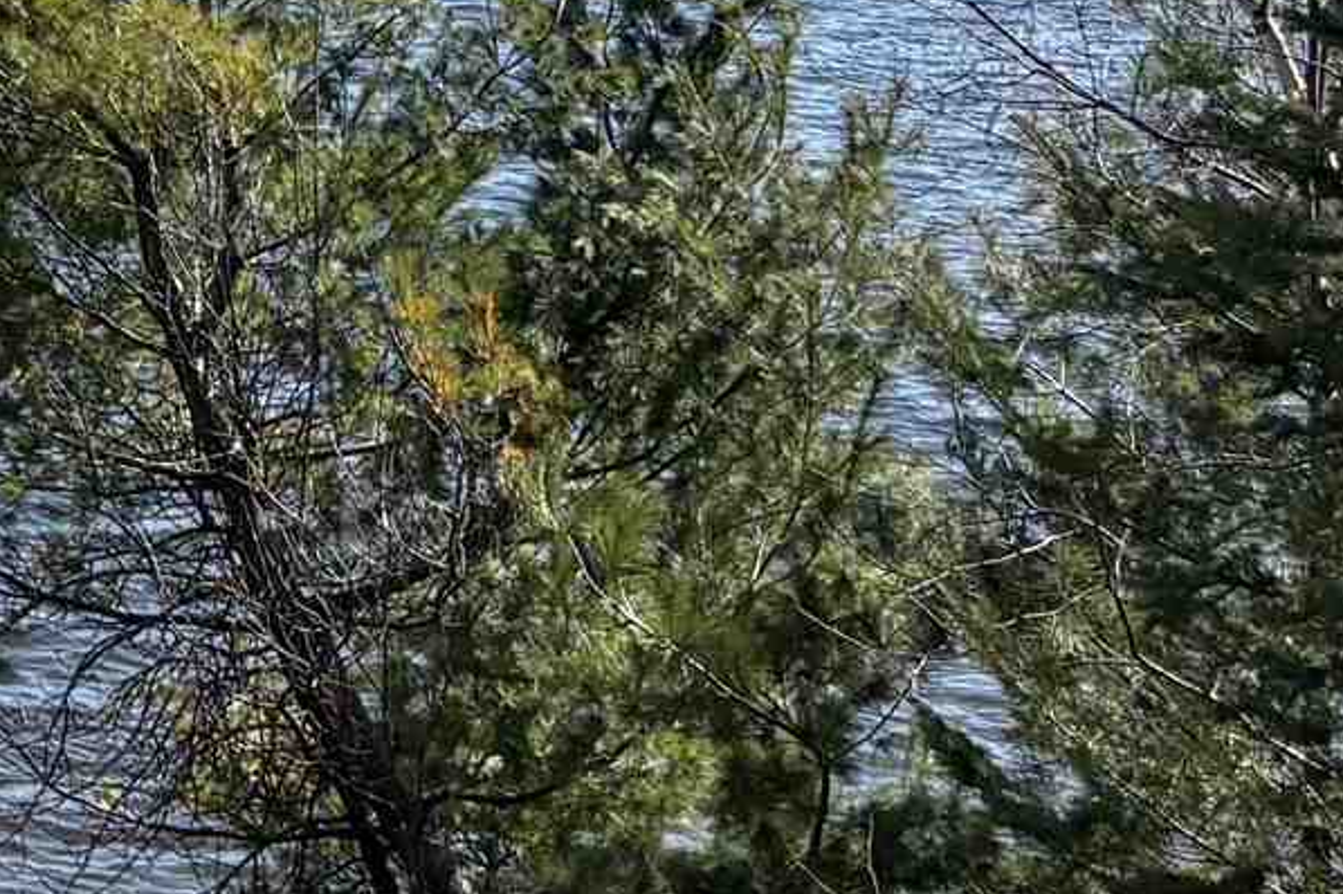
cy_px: -1217
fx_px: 5182
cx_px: -867
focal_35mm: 139
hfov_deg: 13.6
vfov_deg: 8.9
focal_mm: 5.96
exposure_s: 1/3650
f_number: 1.6
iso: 50
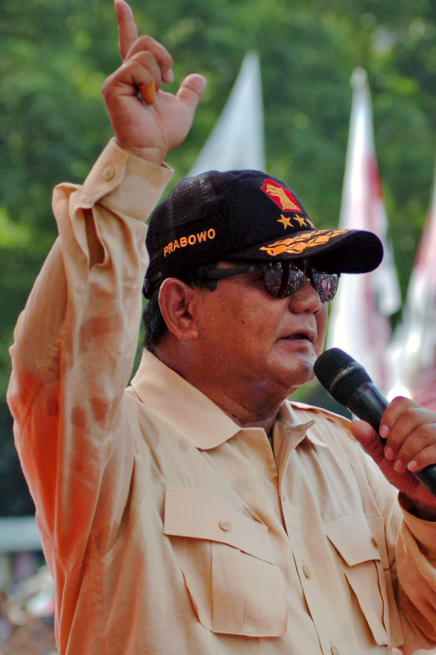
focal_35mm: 212
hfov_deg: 6.5
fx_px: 3852
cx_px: 322
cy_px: 372
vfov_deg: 9.7
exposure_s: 1/1000
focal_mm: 80
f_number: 4
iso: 200
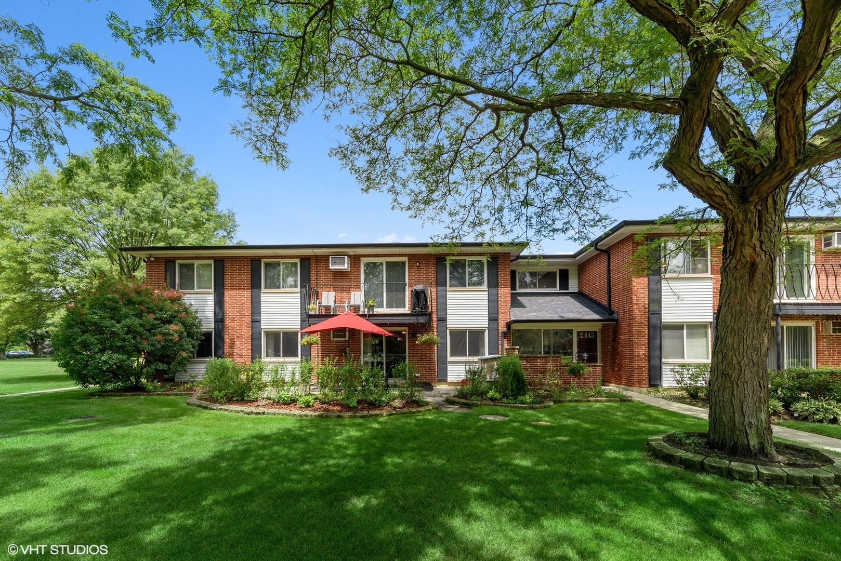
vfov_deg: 81.3
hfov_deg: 104.2
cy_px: 280
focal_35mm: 14
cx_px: 420
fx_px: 327
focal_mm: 14
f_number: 9
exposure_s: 1/80
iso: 100
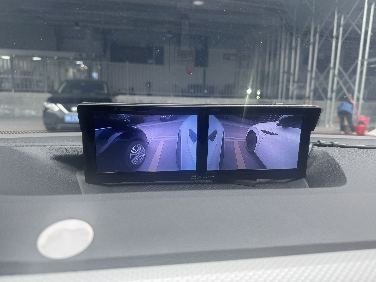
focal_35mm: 24
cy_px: 141
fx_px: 261
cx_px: 188
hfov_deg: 71.6
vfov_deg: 56.8
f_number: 1.78
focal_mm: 6.76
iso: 64
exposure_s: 1/121
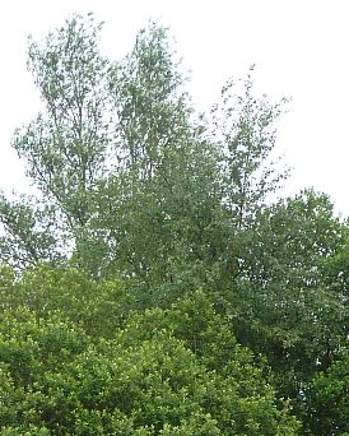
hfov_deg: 14.2
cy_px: 479
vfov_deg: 17.2
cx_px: 80
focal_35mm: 108
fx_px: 1393
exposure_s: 1/160
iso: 80
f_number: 4
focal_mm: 6.1
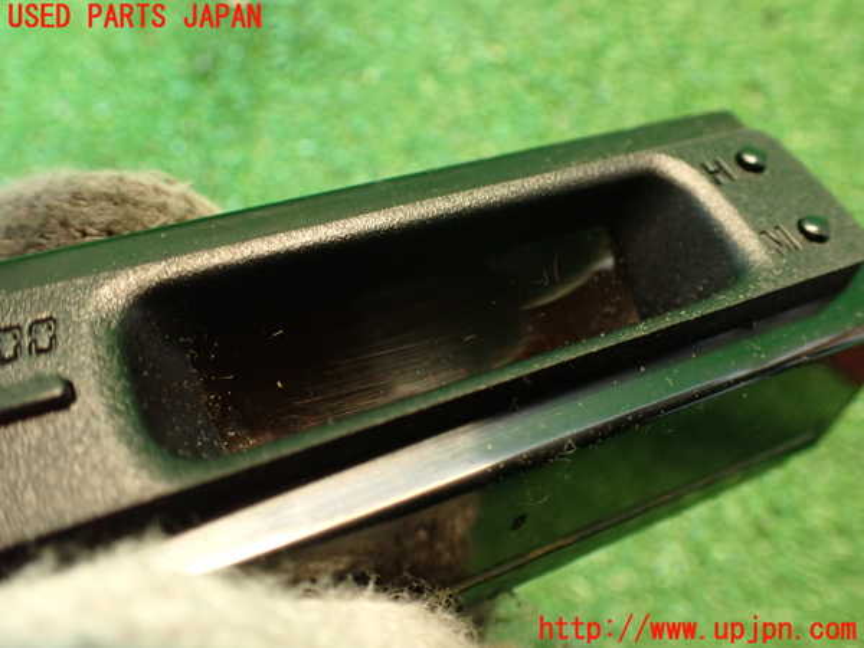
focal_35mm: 32
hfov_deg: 56.8
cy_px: 324
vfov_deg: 44.2
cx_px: 432
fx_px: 799
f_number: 2.4
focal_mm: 5.79
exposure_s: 1/30
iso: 800
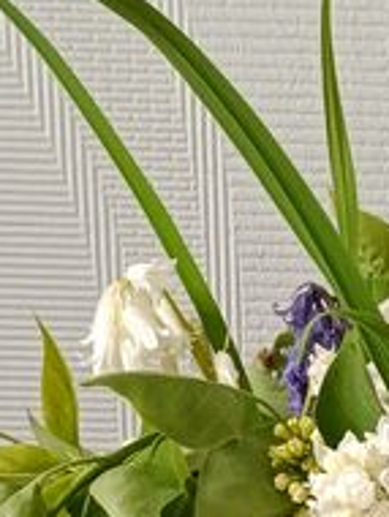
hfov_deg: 11.4
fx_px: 1884
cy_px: 898
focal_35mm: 126
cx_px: 555
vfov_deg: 14.1
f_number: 1.88
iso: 563
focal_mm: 5.59
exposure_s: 1/33.3
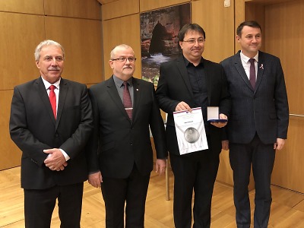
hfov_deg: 63.4
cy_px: 114
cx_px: 152
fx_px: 246
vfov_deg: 49.7
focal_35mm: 28
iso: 100
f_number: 1.8
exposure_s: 1/13
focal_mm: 3.99
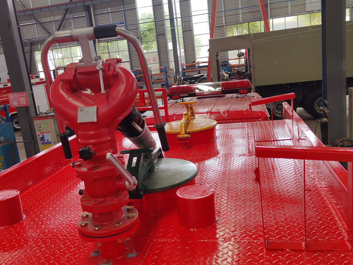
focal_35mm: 34
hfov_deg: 53.9
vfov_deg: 41.8
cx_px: 164
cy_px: 134
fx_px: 347
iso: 541
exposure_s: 1/100
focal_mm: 5.52
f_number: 1.9
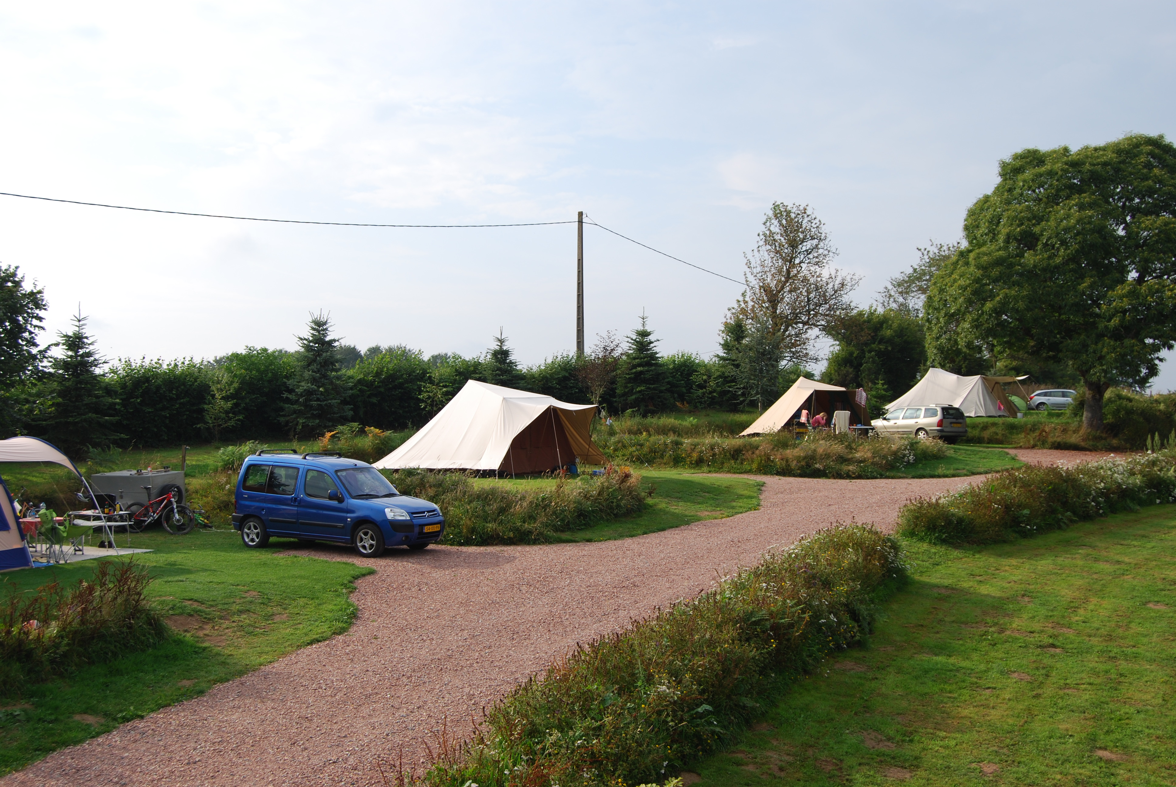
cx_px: 588
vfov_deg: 34.3
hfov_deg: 49.5
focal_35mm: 39
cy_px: 394
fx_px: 1276
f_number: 8
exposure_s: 1/250
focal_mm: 26
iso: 100
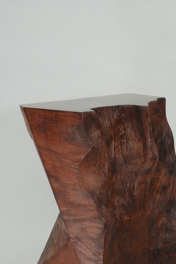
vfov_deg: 23.1
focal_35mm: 87
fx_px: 639
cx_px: 109
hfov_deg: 15.7
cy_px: 203
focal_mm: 32
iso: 100
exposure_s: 1/30
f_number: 4.2
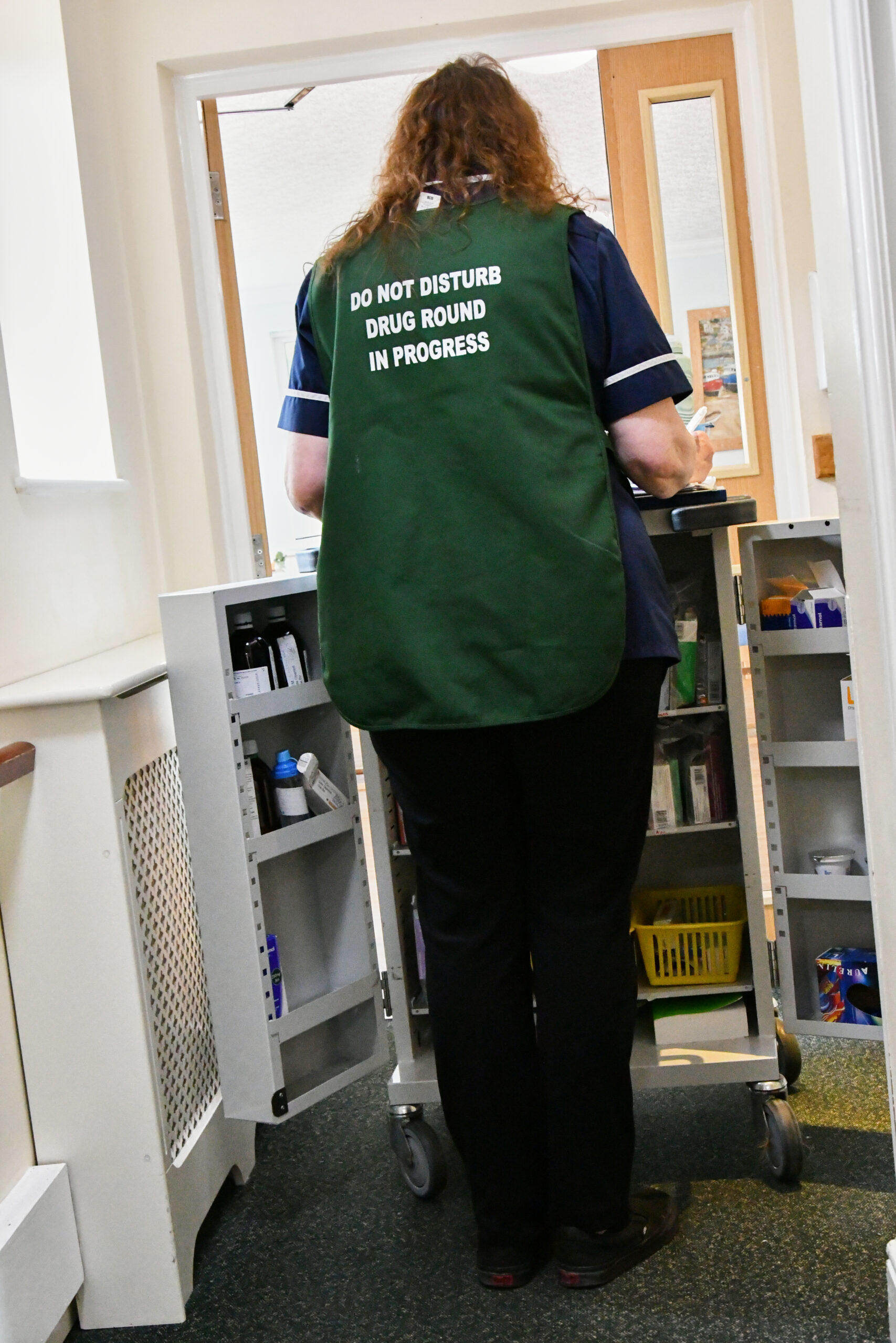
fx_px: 1792
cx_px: 448
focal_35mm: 48
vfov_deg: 41.1
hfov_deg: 28.1
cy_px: 672
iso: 6400
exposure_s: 1/125
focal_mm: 32
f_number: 7.1
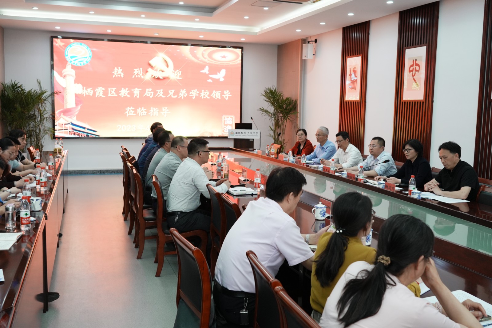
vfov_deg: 36.9
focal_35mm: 36
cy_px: 164
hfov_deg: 53.1
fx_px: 492
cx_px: 246
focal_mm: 24
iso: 800
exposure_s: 1/200
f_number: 3.5
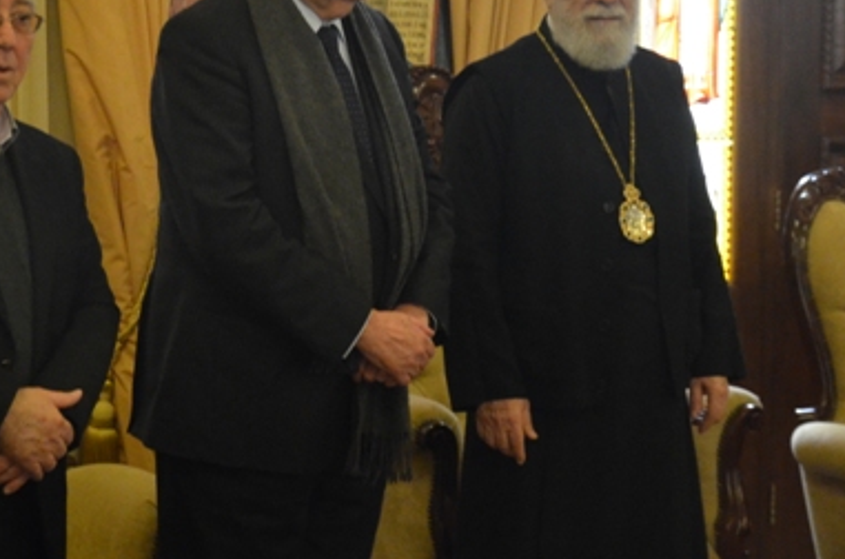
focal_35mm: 121
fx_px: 2833
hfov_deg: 17.0
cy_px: 40
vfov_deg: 11.2
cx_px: 364
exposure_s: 1/50
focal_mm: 32
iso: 2000
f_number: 4.2
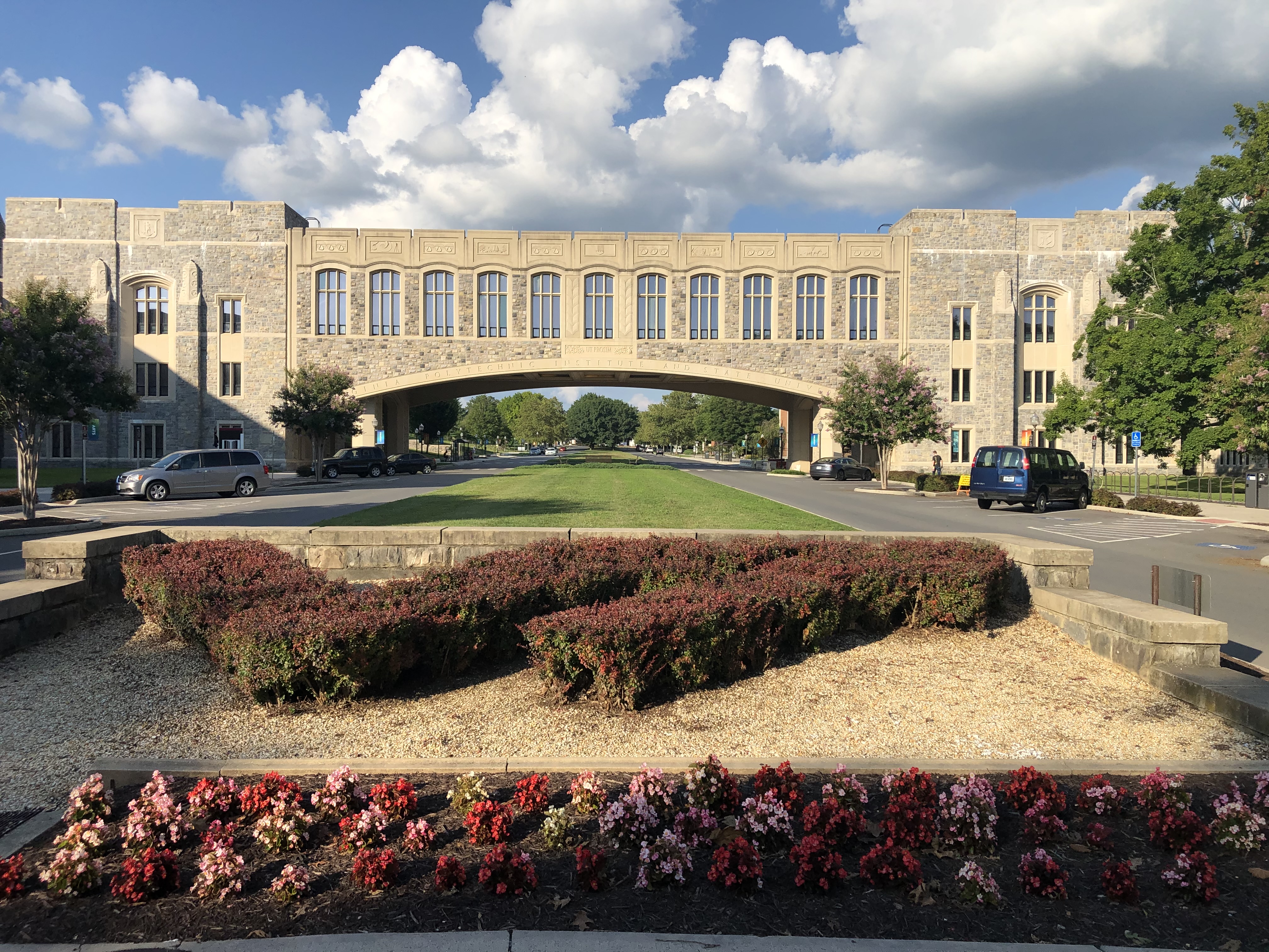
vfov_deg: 49.7
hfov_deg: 63.4
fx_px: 1026
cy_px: 476
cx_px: 634
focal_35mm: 28
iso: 20
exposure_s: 1/2288
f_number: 1.8
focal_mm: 3.99
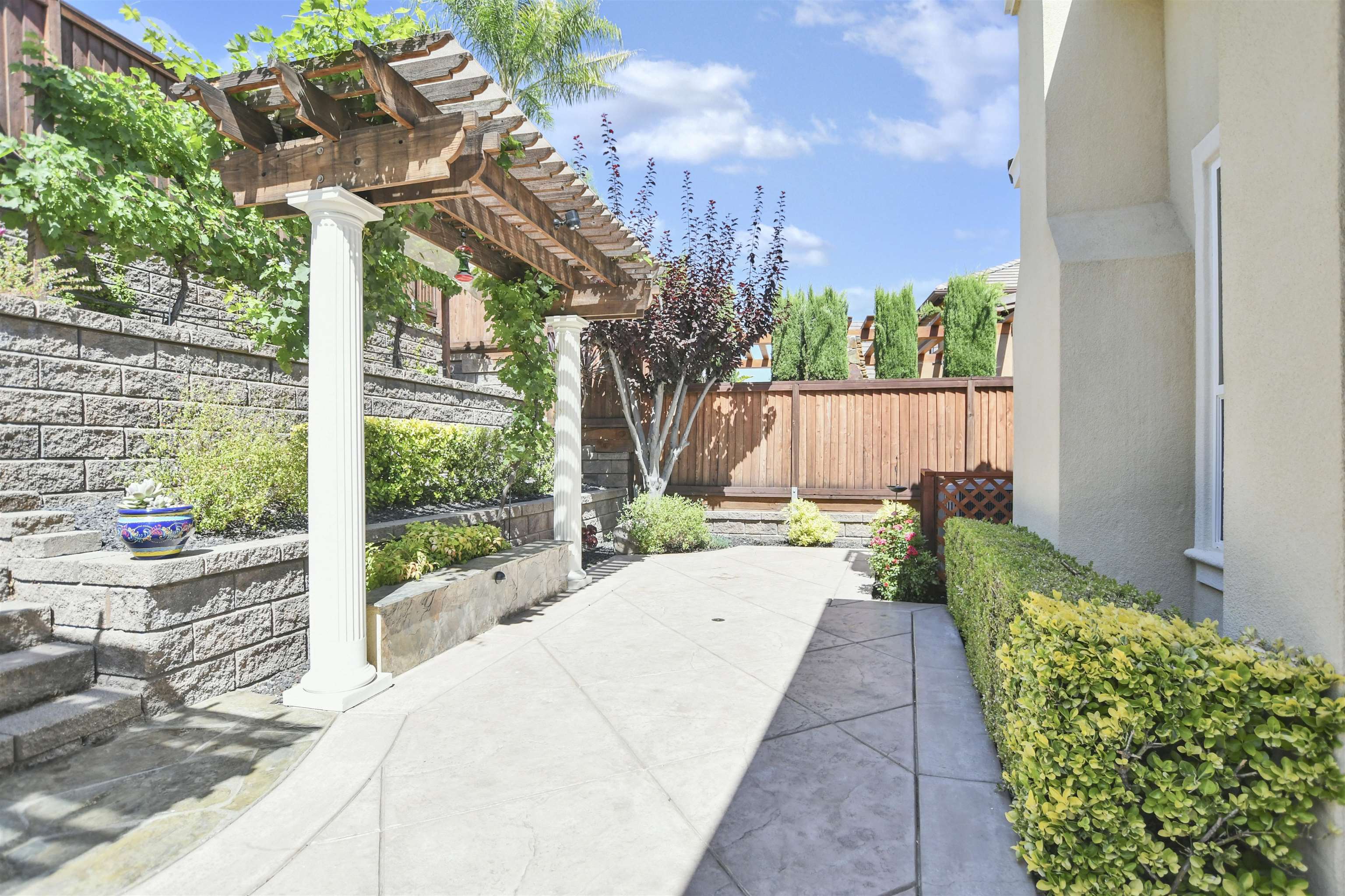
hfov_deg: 100.4
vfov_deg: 77.3
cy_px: 448
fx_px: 560
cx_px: 672
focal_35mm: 15
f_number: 4
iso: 800
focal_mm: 10
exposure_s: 1/1000
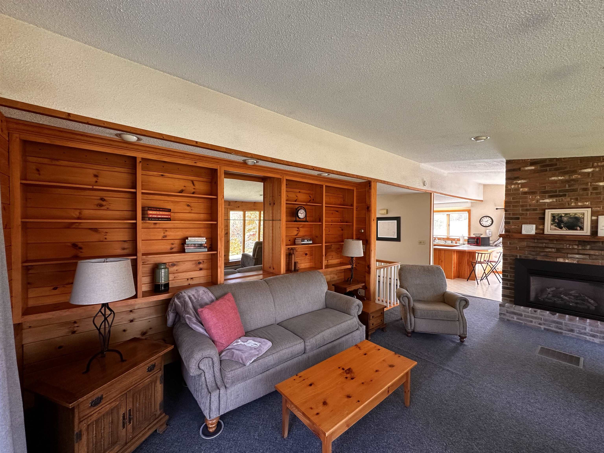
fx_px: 244
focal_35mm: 14
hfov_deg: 102.1
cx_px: 302
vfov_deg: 85.7
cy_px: 226
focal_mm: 2.22
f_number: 2.2
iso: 160
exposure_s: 1/99
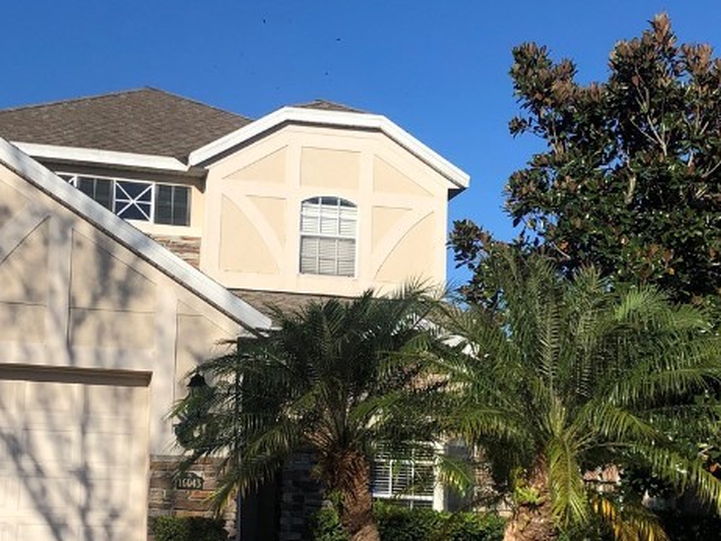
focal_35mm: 62
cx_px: 234
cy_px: 412
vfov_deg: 23.4
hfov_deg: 30.9
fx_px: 1292
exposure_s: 1/2703
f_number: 1.8
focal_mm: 4
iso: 20
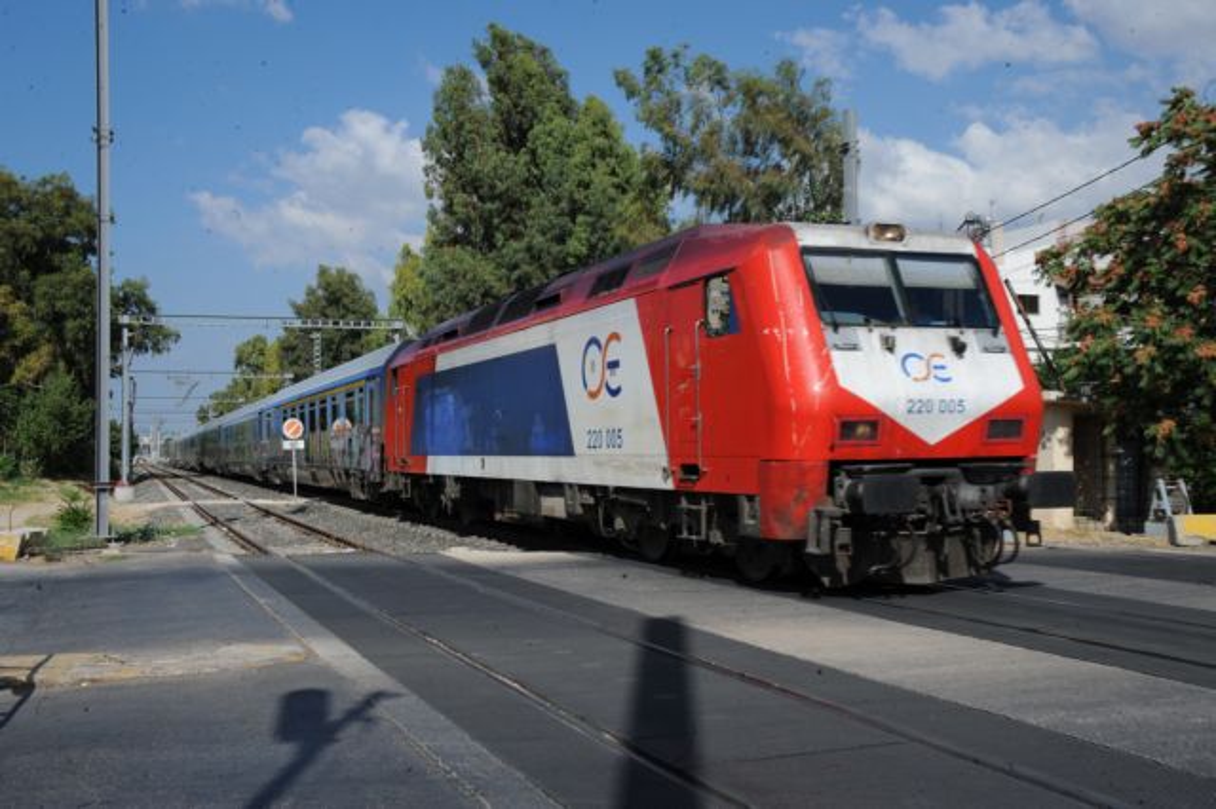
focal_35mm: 38
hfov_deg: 50.7
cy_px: 404
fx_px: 1283
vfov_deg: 35.0
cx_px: 608
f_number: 20
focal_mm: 38
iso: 320
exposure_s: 1/200
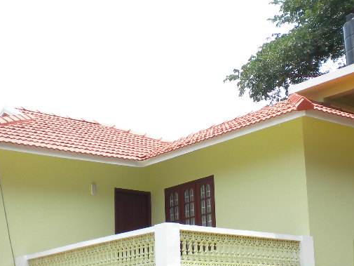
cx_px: 217
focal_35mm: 71
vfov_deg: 20.7
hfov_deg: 27.3
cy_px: 173
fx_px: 726
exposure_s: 1/278
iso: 80
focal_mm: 6.3
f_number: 4.6
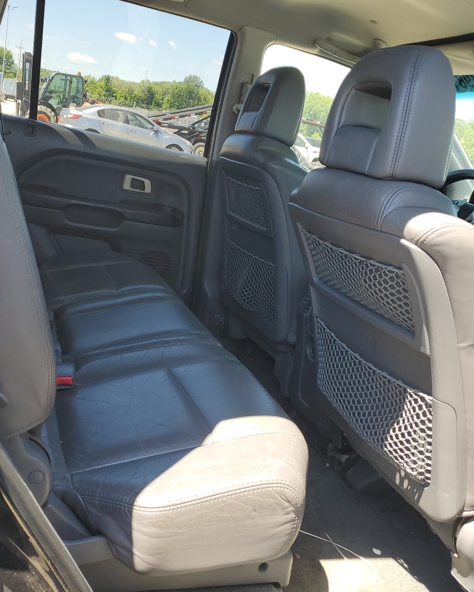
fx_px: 596
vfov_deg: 52.8
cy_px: 297
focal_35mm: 34
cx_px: 171
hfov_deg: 42.9
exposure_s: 1/333
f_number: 1.5
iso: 50
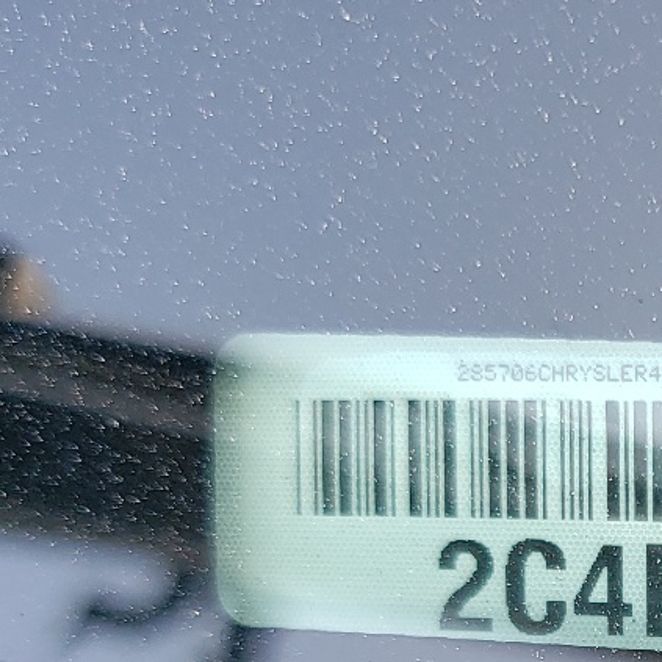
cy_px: 751
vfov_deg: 19.0
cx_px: 936
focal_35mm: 87
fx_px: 1882
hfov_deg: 18.2
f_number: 1.5
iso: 50
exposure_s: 1/189
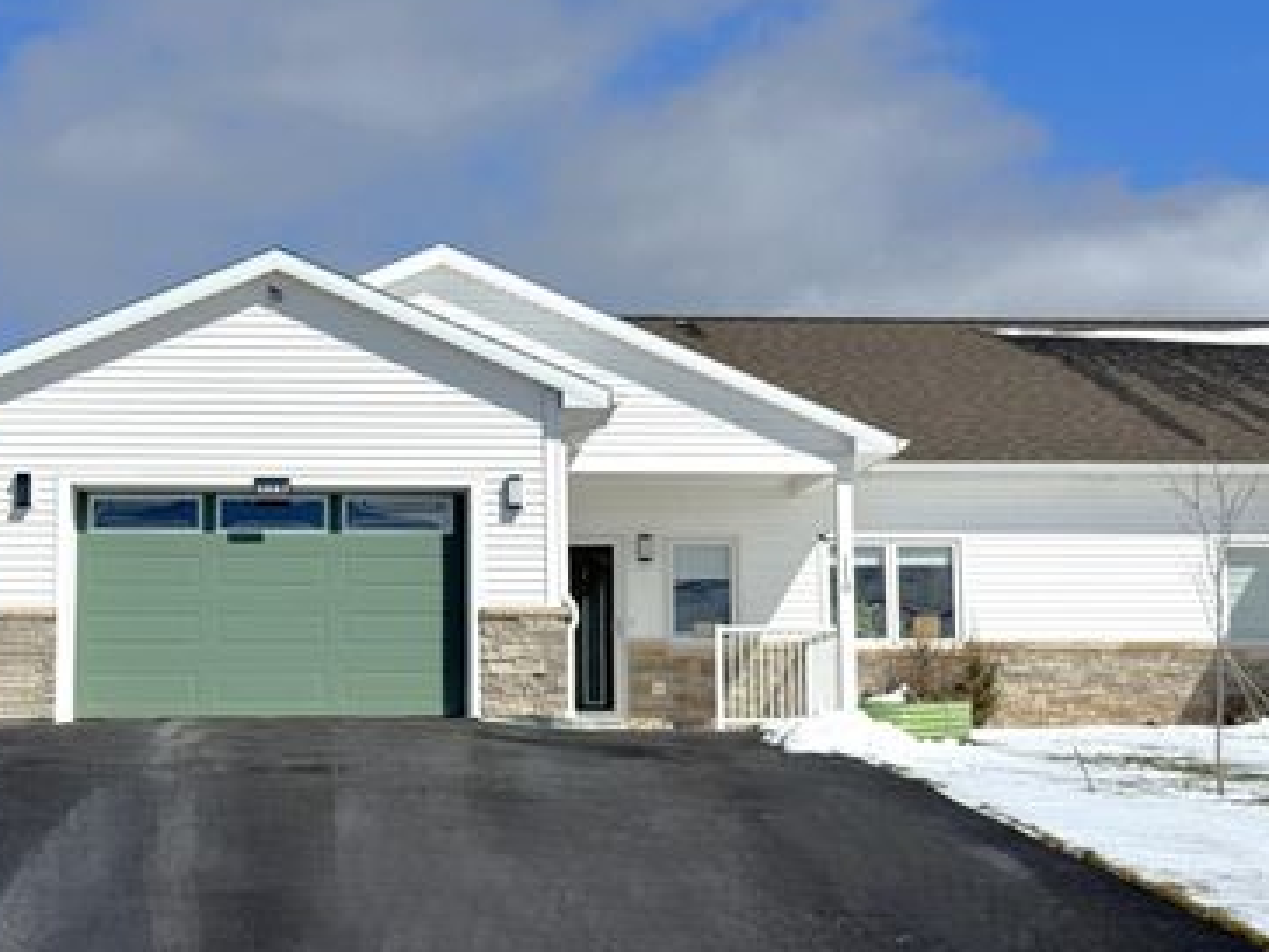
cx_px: 540
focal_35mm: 70
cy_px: 448
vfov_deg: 21.0
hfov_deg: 27.7
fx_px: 2566
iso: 64
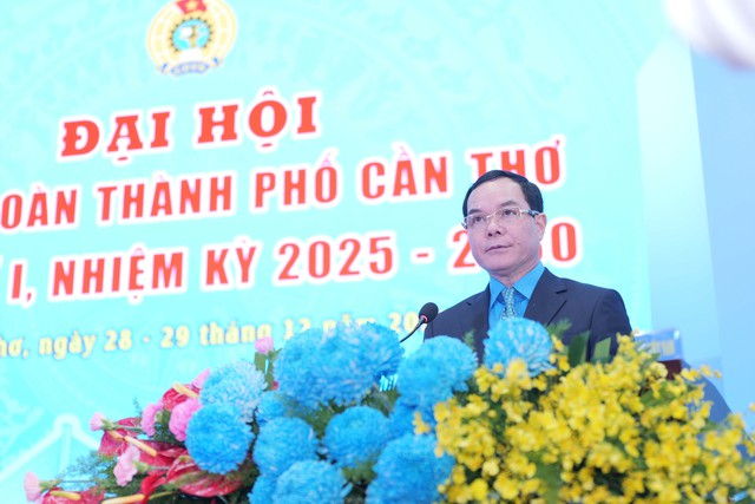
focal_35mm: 55
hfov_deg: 36.2
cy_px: 252
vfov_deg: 24.6
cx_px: 378
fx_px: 1154
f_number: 2.8
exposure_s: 1/250
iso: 1000
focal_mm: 55
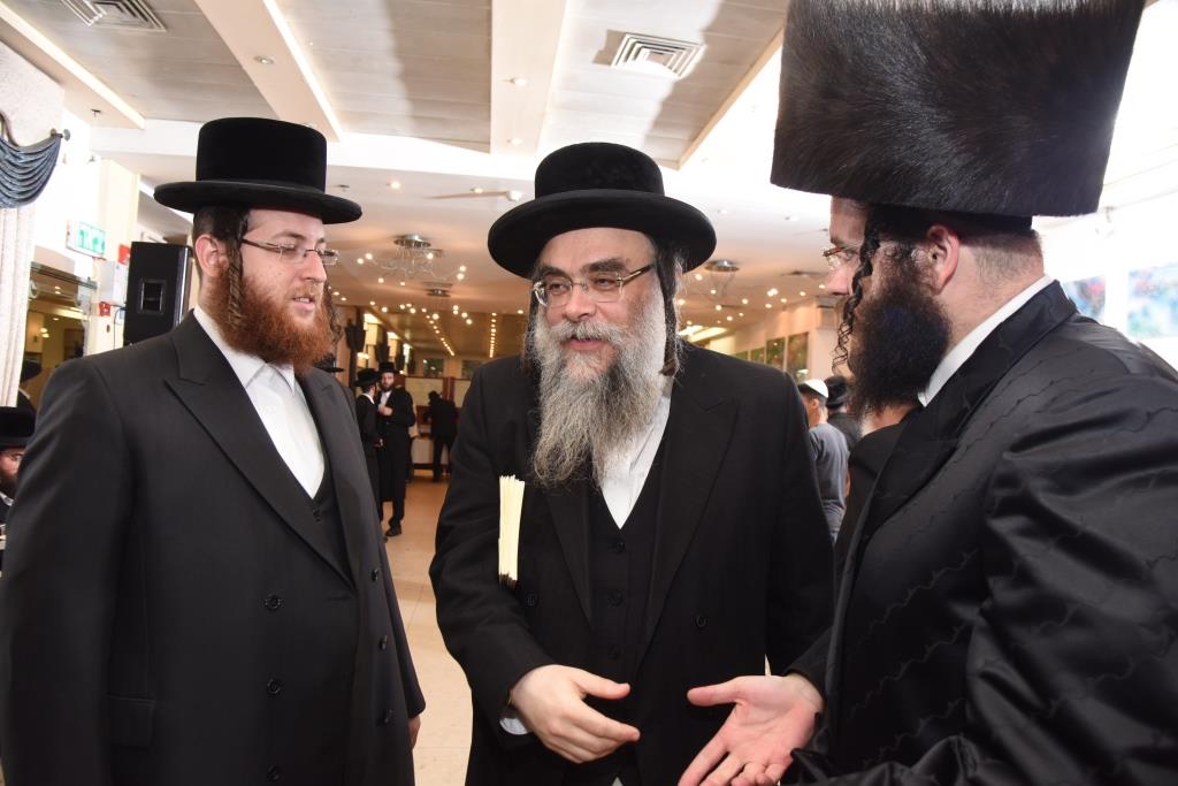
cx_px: 589
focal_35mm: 24
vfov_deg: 53.1
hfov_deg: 73.7
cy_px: 393
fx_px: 785
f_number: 6.3
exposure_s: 1/100
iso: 800
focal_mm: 24
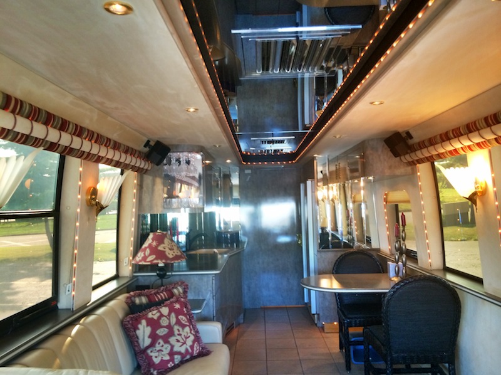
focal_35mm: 30
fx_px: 434
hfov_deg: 60.0
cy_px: 188
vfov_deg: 46.7
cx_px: 250
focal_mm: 4.12
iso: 80
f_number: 2.2
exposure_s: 1/30
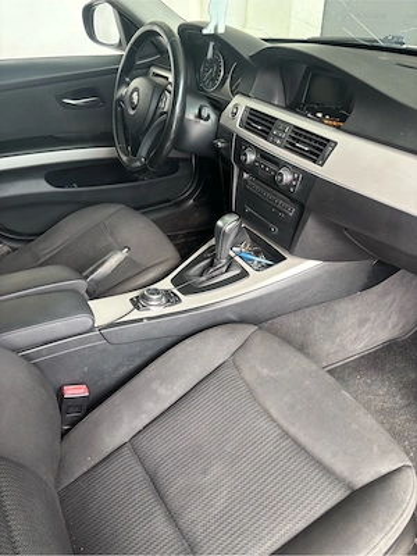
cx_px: 208
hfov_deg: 53.1
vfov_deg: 67.3
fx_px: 418
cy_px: 278
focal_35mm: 26
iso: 125
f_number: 1.6
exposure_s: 1/92
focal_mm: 5.96
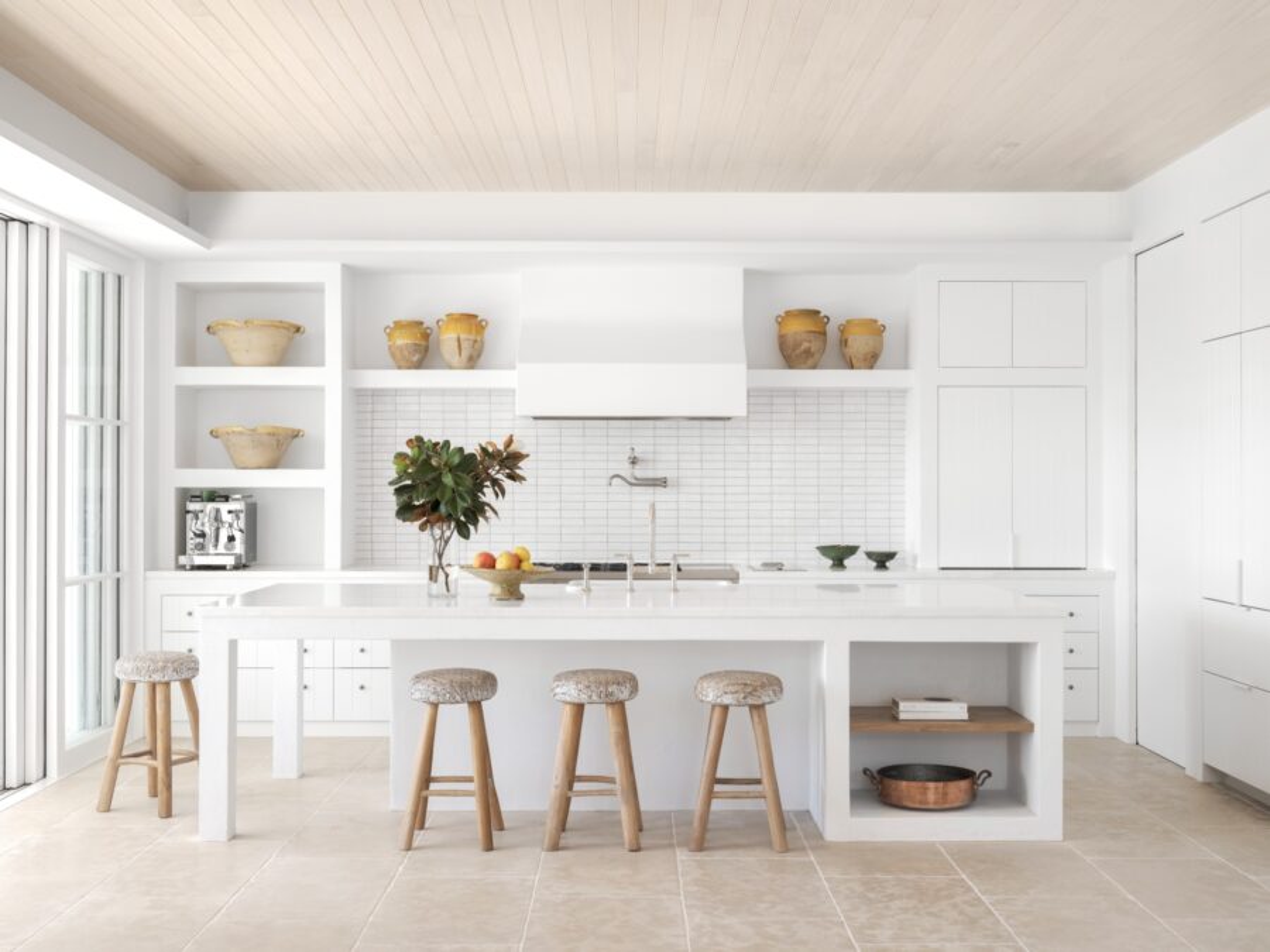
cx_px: 635
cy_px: 476
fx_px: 1431
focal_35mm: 39
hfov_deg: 47.9
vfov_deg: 36.8
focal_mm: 49.8
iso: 100
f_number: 14
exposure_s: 1/1.67
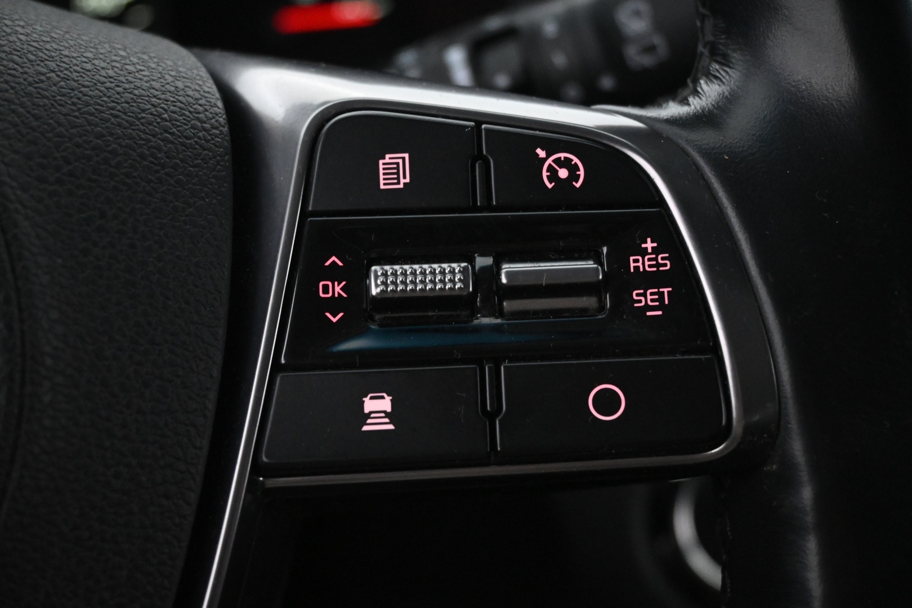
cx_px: 456
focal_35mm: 51
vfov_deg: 26.5
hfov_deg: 38.9
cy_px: 304
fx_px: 1292
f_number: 5
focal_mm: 34
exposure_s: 1/50
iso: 5000
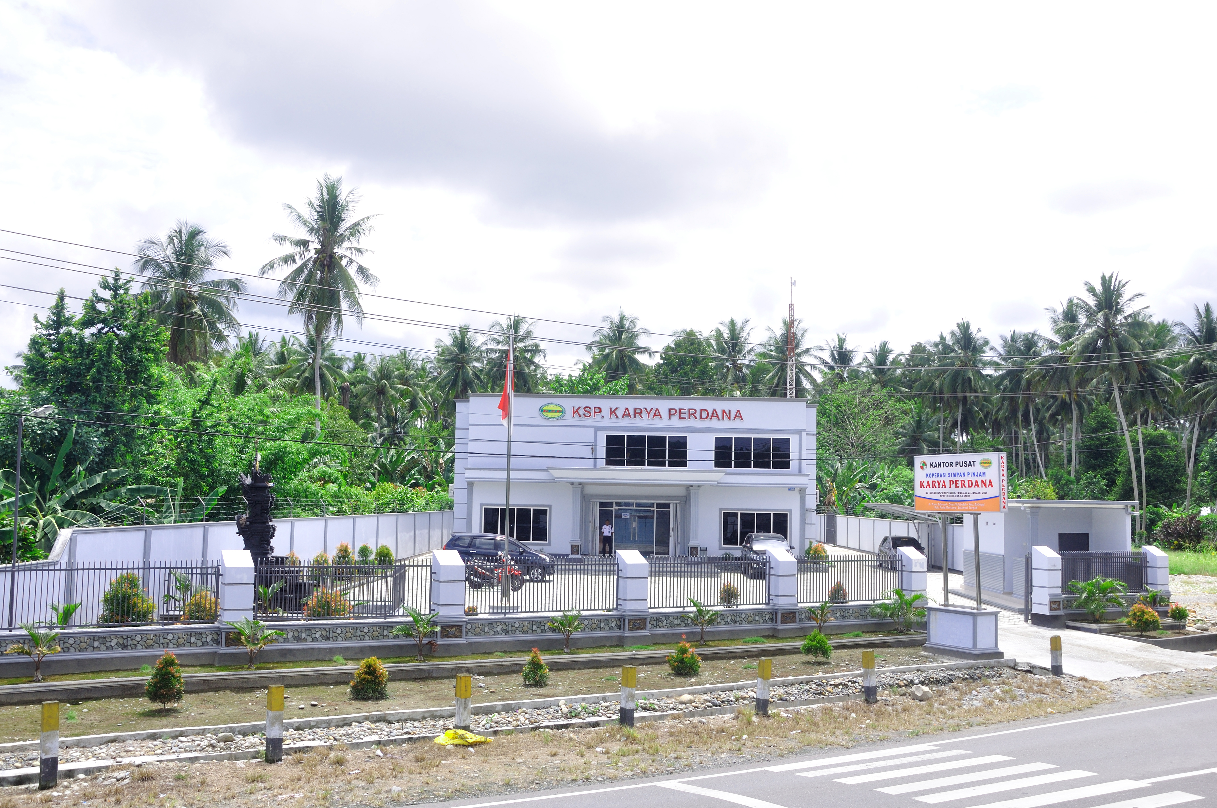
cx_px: 608
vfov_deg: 39.9
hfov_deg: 57.3
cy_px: 404
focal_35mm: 33
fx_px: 1114
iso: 200
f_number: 7.1
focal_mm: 22
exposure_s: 1/320
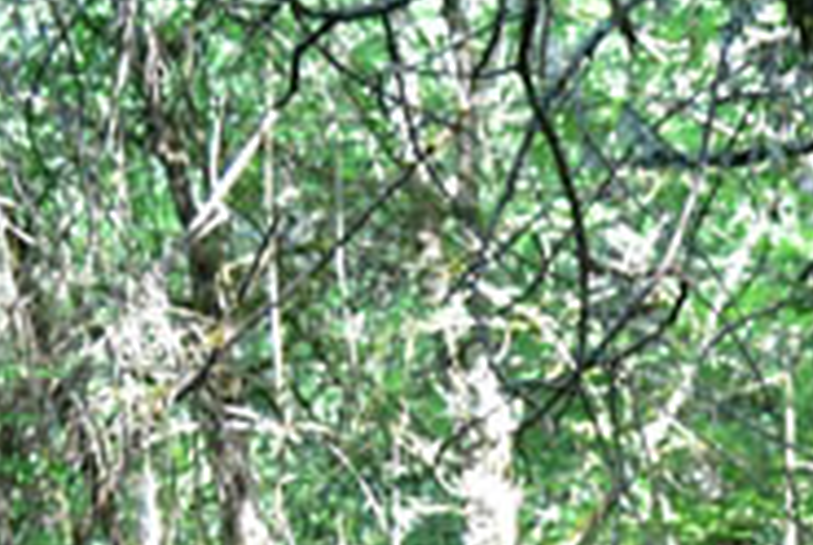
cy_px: 1352
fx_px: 3664
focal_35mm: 162
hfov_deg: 11.4
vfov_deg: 7.8
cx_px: 1613
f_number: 6.3
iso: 400
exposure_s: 1/20
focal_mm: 20
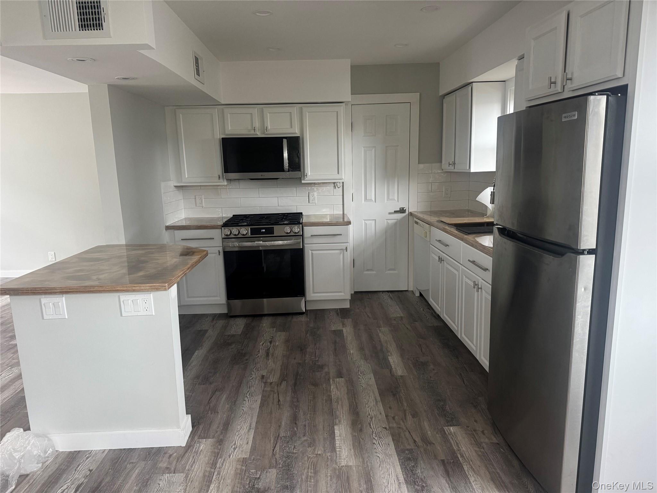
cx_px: 328
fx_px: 456
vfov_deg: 56.8
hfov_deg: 71.6
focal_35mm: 24
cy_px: 246
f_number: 1.78
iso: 250
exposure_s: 1/60
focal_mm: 6.76
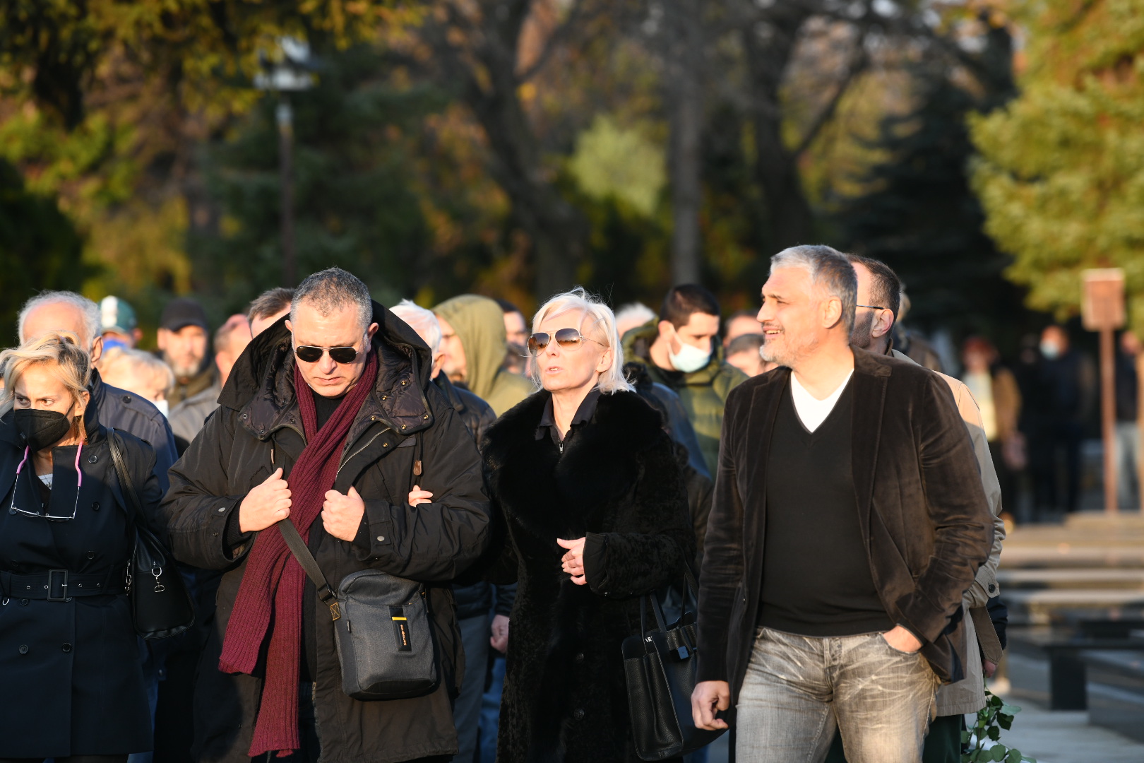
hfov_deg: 10.3
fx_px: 6355
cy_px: 382
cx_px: 572
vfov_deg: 6.9
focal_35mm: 200
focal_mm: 200
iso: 800
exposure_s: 1/1250
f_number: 4.5
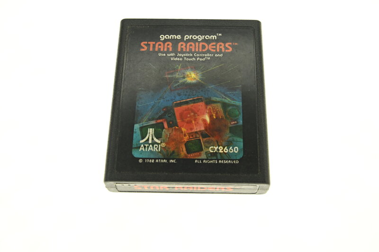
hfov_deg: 44.5
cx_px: 190
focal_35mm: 44
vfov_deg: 30.5
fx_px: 463
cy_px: 126
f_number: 11
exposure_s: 1/500
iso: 2000
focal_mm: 44
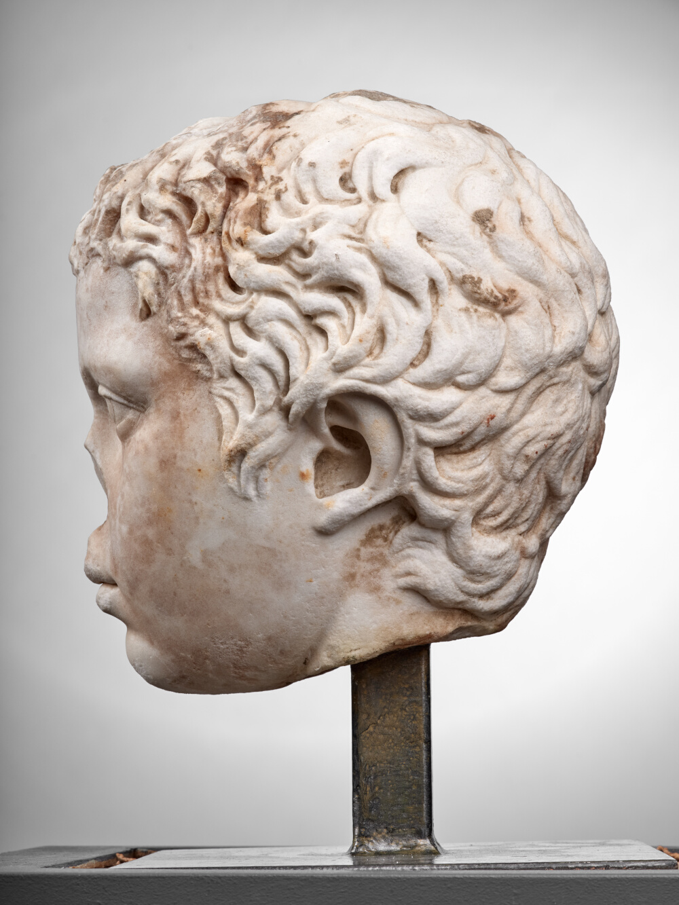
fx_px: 1647
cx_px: 340
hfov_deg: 23.3
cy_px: 452
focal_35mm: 63
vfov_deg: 30.7
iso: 200
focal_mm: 80
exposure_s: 1/125
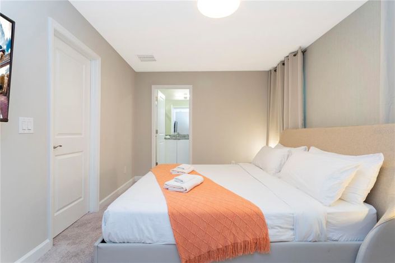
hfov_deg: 93.3
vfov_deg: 70.4
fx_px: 186
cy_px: 132
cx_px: 198
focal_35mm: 17
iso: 1000
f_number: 11
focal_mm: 17
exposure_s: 1/10
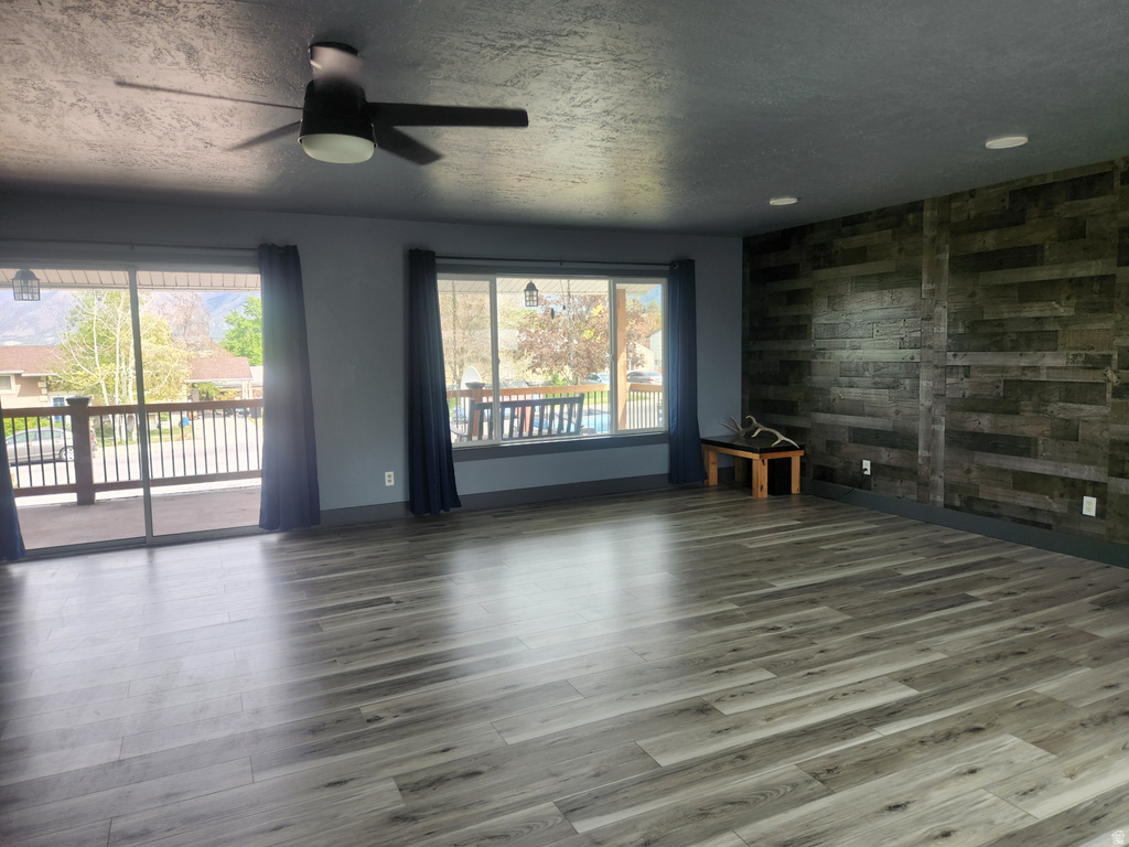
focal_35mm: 23
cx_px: 564
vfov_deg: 58.9
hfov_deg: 73.9
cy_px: 424
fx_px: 750
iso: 32
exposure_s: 1/180
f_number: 1.8
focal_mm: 5.4
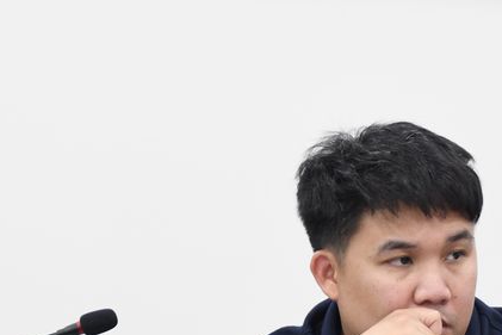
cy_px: 320
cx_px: 446
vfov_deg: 3.8
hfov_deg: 5.6
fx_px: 5091
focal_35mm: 365
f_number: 5.6
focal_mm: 100
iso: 1600
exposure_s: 1/30
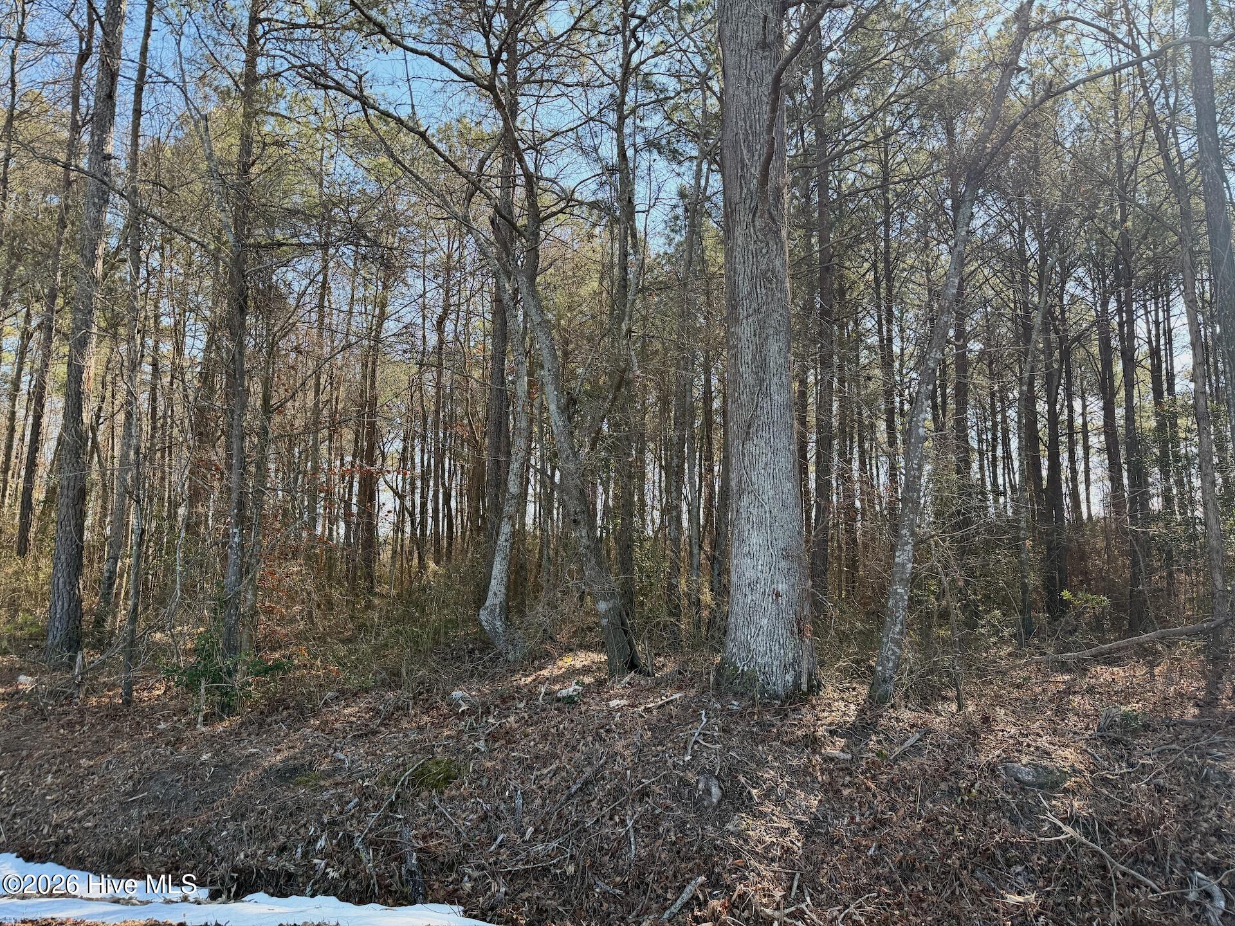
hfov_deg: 71.6
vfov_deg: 56.8
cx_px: 618
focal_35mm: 24
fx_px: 856
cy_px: 463
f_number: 1.78
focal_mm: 6.76
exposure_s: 1/813
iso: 100
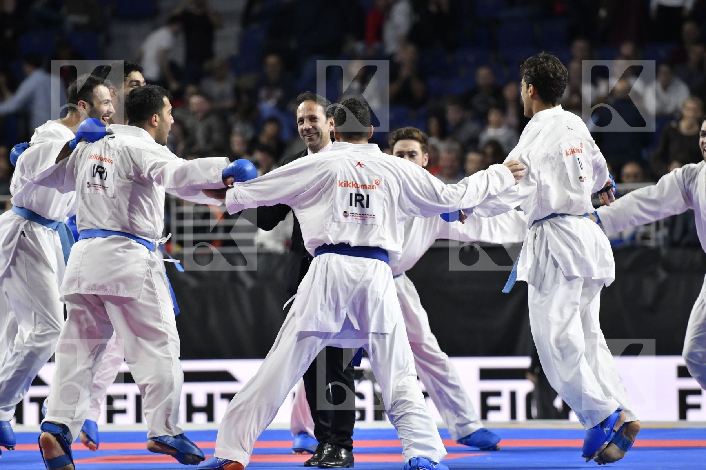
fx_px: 5880
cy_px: 235
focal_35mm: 300
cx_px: 353
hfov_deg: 6.9
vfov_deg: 4.6
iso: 2000
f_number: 2.8
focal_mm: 200
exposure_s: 1/1000
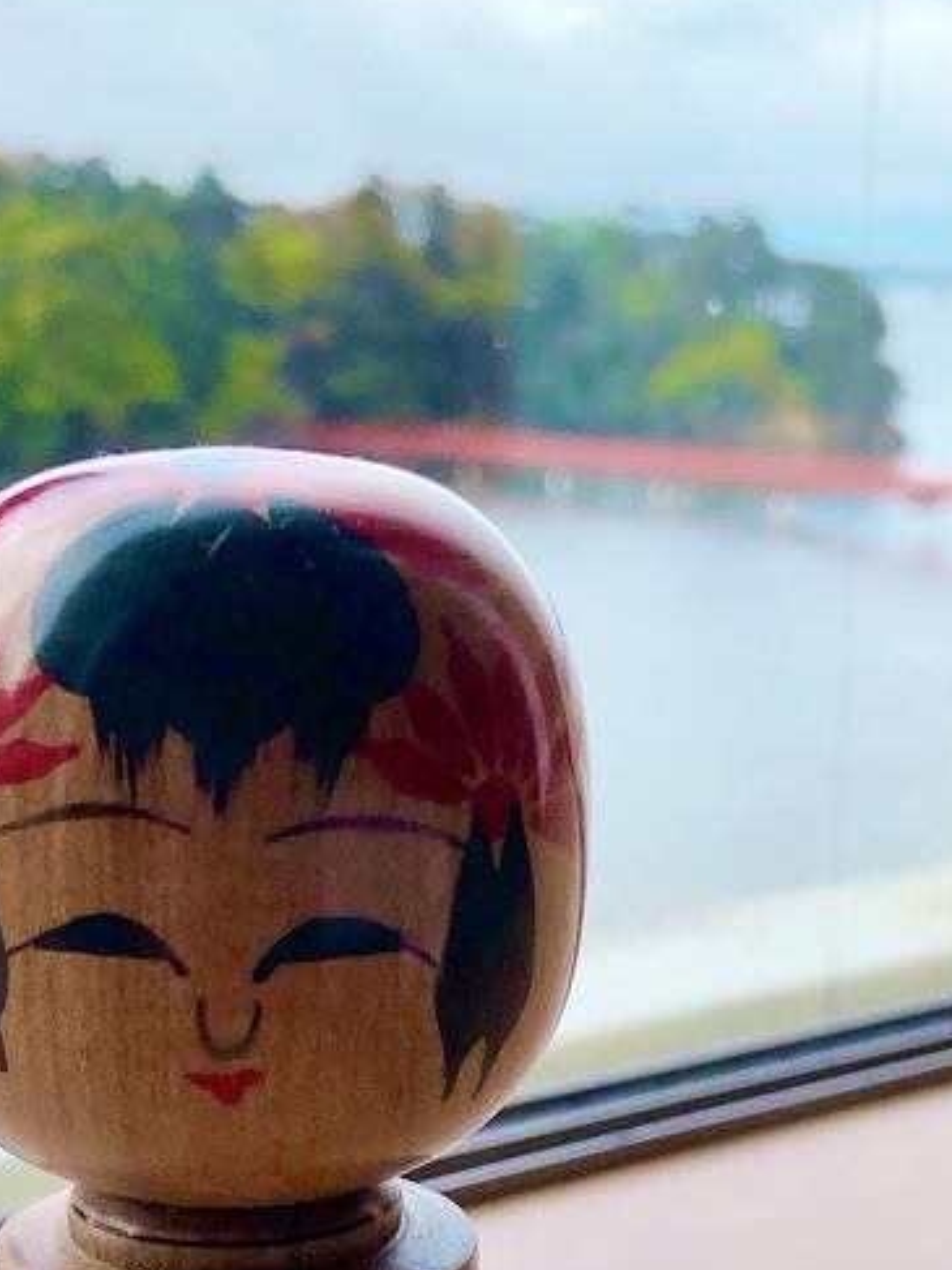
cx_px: 446
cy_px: 905
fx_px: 2531
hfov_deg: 21.3
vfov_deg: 27.9
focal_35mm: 69
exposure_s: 1/1021
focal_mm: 4
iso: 20
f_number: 1.8
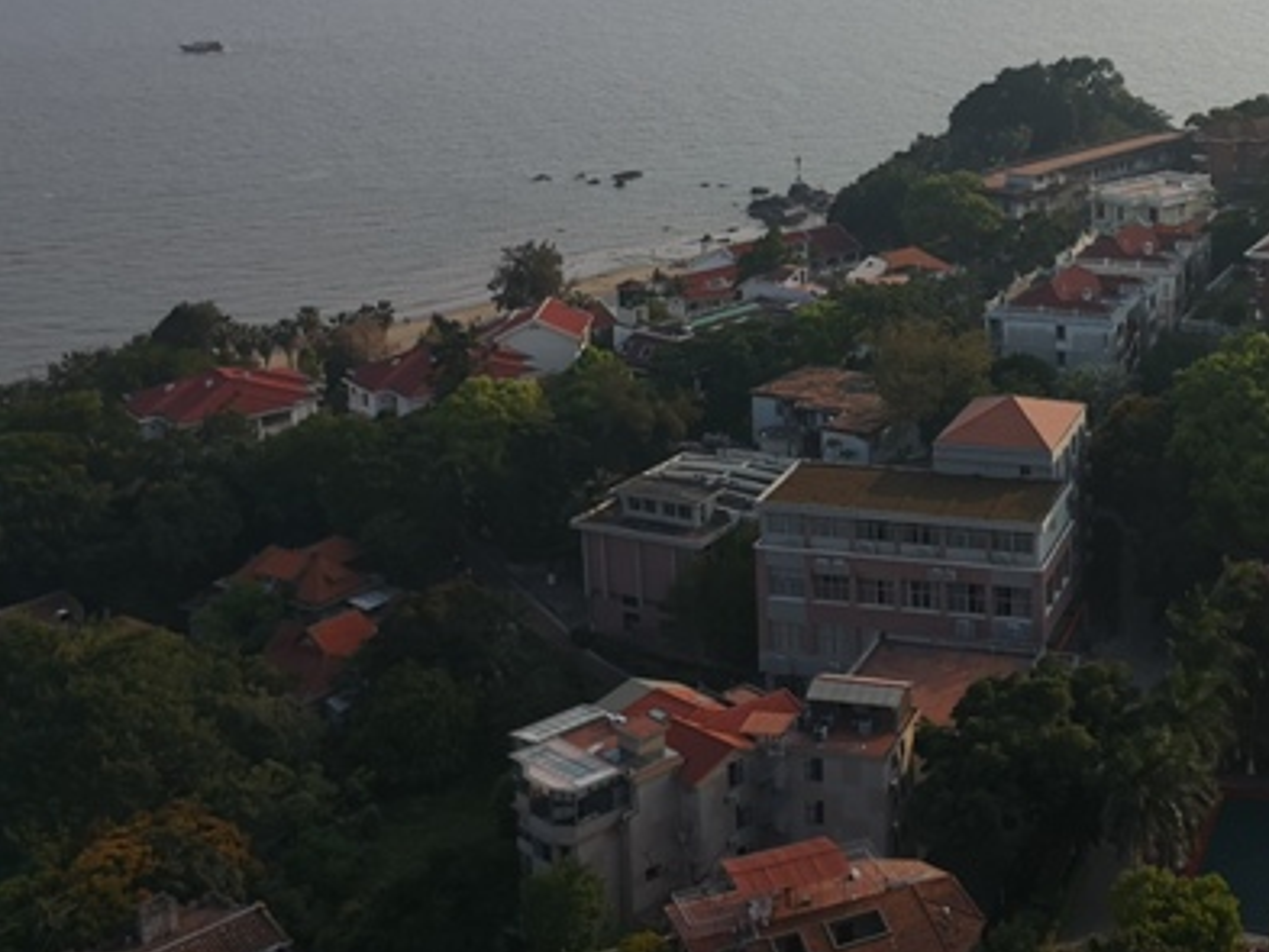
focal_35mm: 55
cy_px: 116
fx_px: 2017
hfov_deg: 34.1
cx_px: 978
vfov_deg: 25.8
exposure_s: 1/3448
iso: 50
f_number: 1.8
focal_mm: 3.95
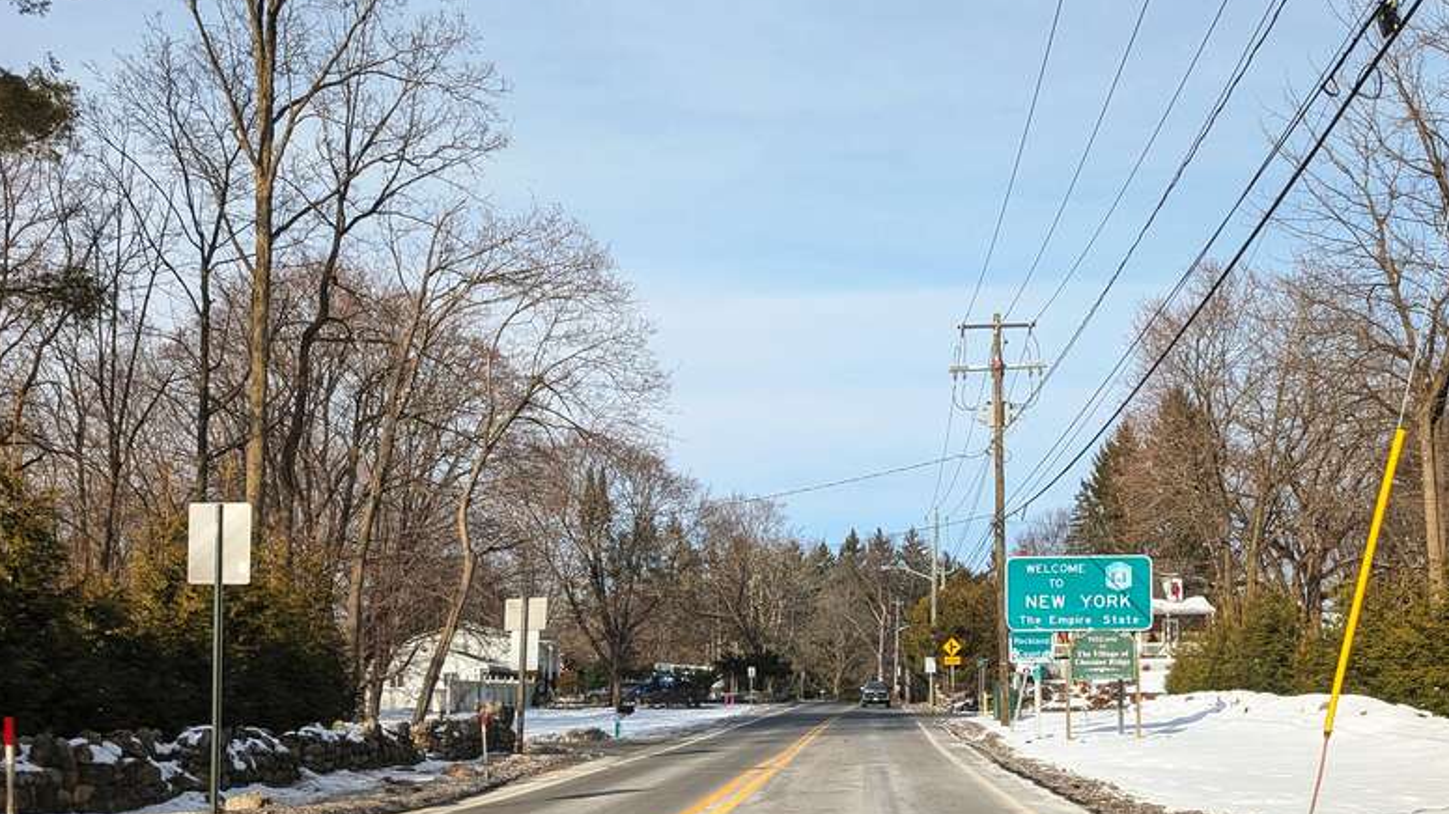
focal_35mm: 27
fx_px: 1037
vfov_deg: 42.4
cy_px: 532
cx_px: 739
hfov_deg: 69.9
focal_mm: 6.9
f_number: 1.68
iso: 21
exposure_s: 1/565
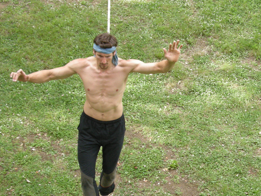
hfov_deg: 21.2
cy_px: 178
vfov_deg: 15.9
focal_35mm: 92
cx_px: 193
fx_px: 694
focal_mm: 9.6
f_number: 3.1
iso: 189
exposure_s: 1/250
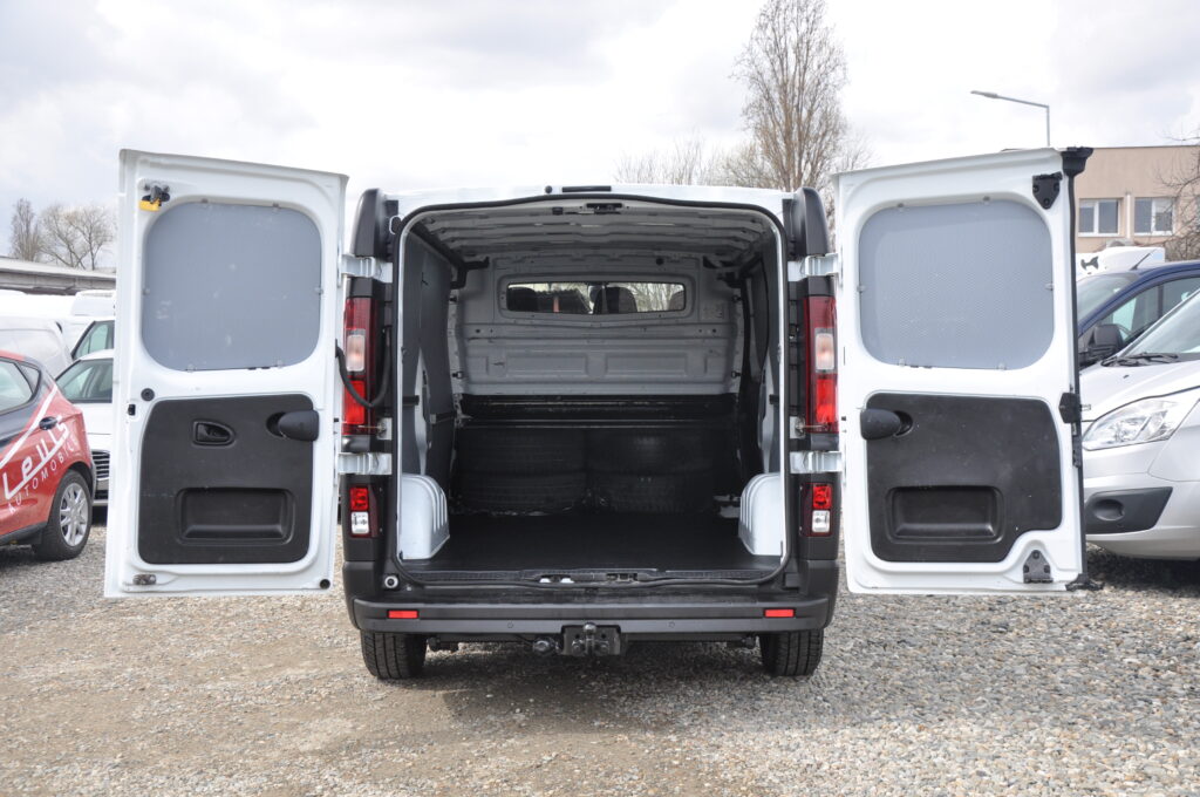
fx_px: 1398
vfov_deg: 31.8
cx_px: 600
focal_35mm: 42
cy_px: 398
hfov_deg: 46.5
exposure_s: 1/200
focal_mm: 28
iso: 400
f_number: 7.1
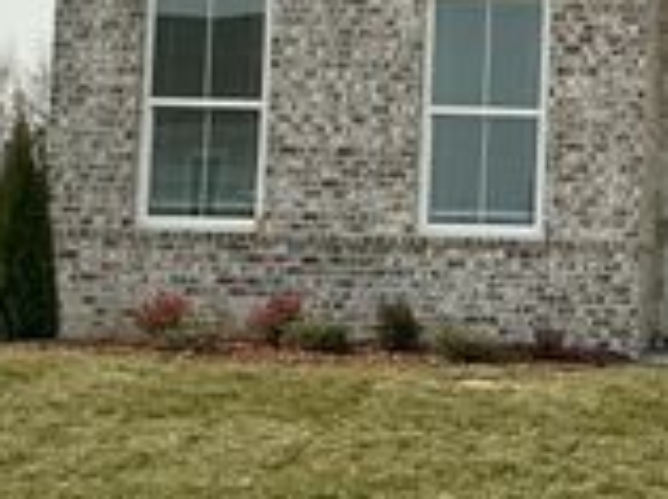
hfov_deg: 19.9
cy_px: 171
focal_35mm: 92
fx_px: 1773
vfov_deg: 16.0
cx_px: 816
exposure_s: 1/3125
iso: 25
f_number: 1.8
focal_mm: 3
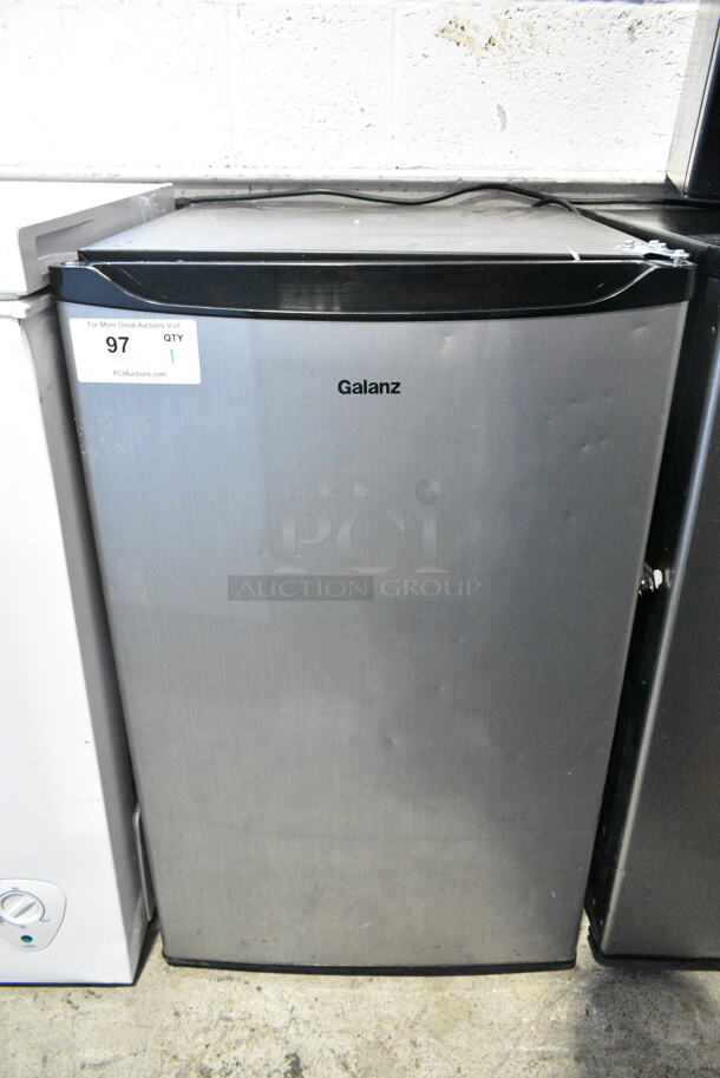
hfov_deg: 48.0
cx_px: 360
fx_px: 809
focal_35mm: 27
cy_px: 539
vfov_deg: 67.3
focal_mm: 18
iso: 6400
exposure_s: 1/200
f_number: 5.6
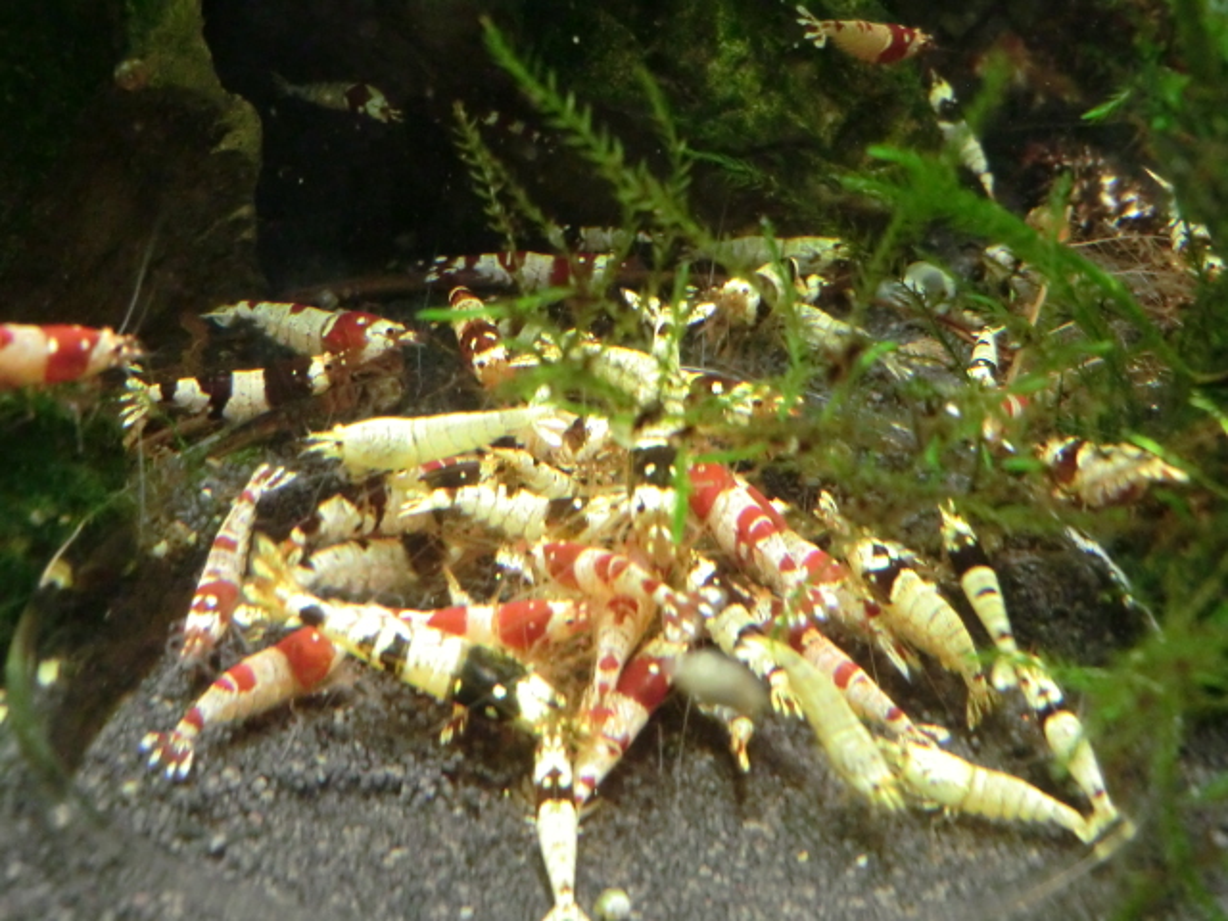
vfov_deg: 36.0
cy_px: 460
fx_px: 1419
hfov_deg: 46.8
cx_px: 614
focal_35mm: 40
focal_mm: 7.1
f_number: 3.8
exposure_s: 1/60
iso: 640
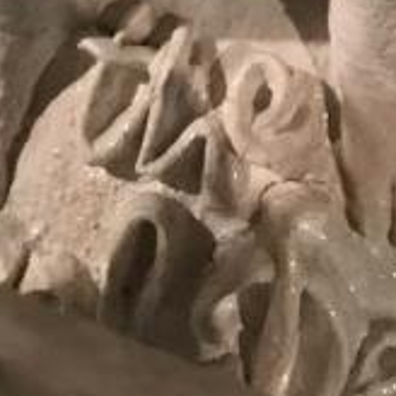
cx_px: 227
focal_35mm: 141
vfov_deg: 9.9
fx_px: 1825
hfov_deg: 12.4
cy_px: -721
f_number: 1.8
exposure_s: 1/5
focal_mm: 3.99
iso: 100
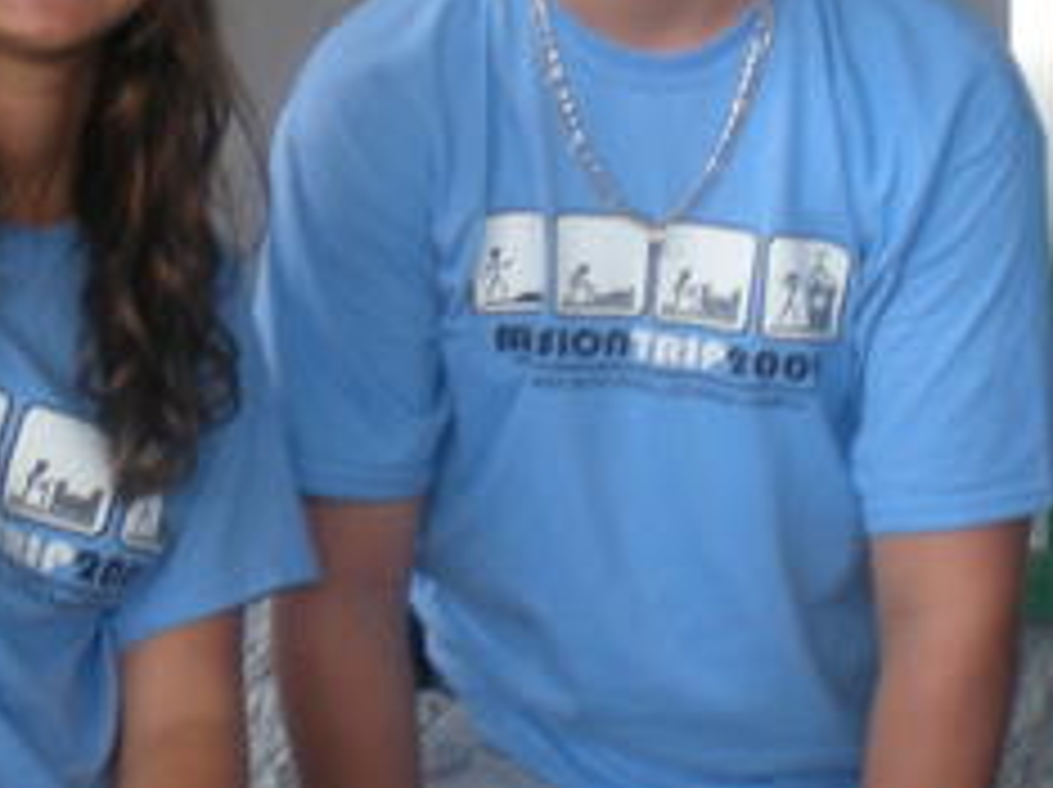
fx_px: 3160
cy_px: 207
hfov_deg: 18.9
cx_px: 414
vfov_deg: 14.2
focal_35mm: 104
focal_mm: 6.3
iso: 64
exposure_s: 1/106
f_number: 3.1
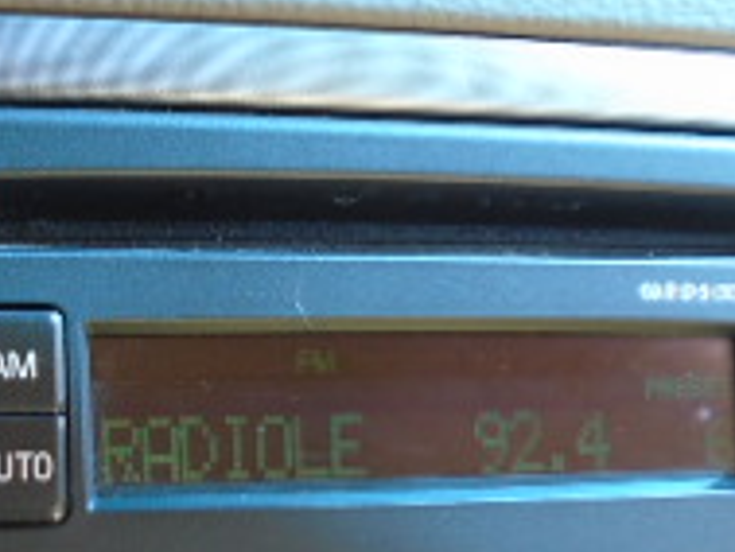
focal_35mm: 88
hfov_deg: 21.9
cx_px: 144
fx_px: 1870
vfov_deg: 16.8
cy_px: 245
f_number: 3.2
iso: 100
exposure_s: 1/40
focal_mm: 4.6
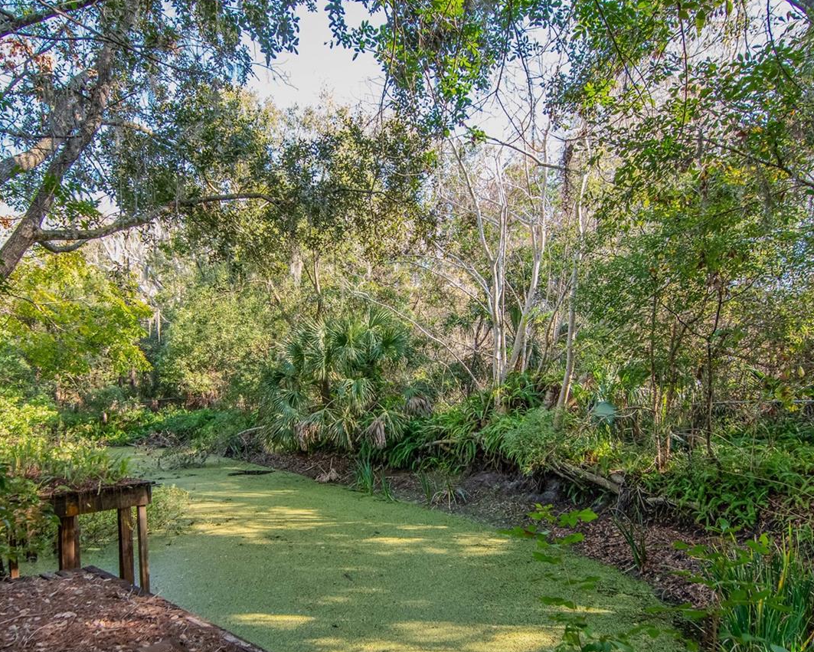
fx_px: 587
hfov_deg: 69.1
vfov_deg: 57.5
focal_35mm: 24
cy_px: 401
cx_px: 348
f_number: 5.6
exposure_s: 1/200
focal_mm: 11.5
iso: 1000
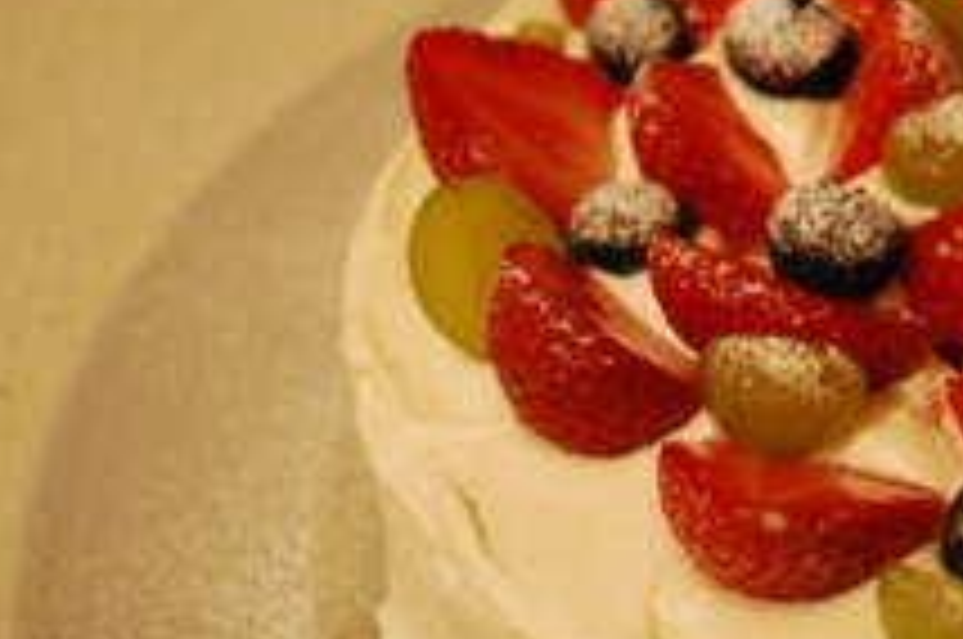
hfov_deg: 22.2
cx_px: 824
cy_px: 324
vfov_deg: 15.1
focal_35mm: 90
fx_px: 2404
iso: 1600
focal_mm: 32
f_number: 4.8
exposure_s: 1/20
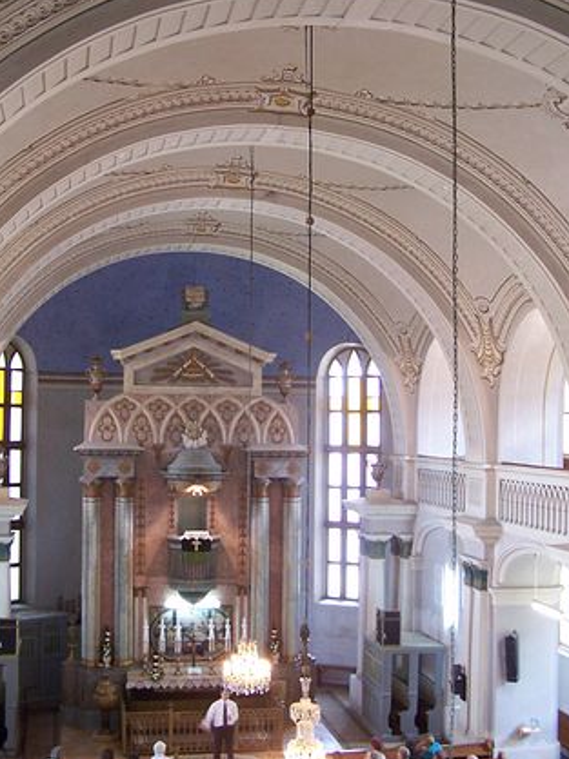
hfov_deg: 29.1
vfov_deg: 38.2
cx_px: 251
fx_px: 1097
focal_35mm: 50
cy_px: 358
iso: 140
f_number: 2.8
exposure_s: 1/8
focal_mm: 6.3
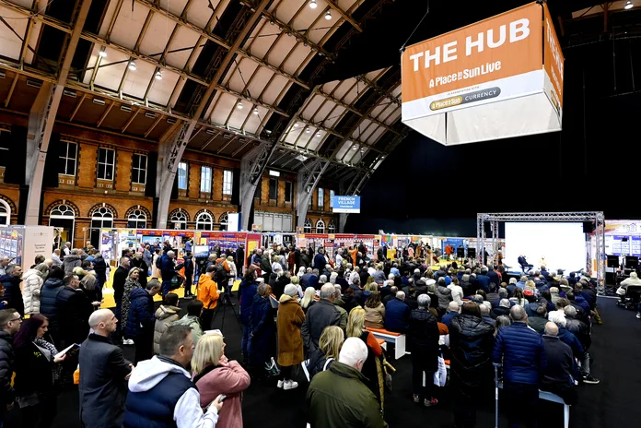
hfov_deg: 84.0
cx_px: 320
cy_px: 214
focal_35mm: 20
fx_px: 356
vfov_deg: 61.9
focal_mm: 20
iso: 2500
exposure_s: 1/160
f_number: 4.5
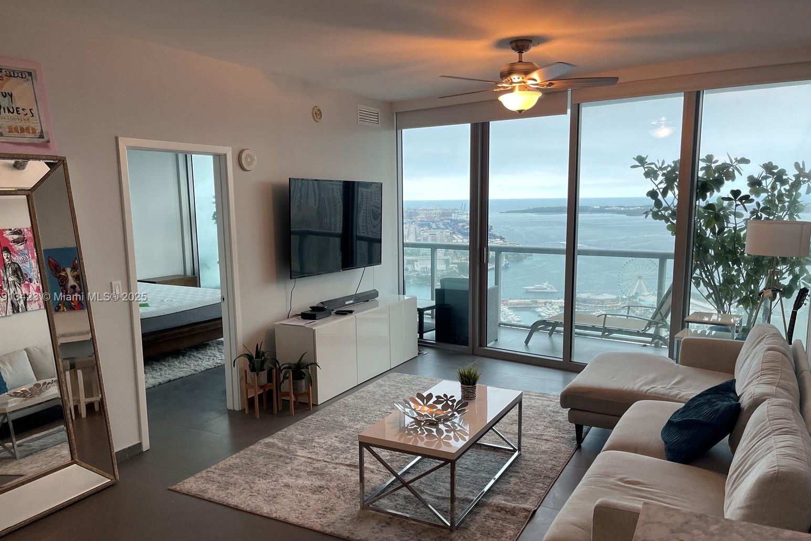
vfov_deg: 46.3
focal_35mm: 28
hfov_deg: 65.5
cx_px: 399
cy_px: 298
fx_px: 631
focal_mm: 5.1
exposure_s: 1/120
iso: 100
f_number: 1.6
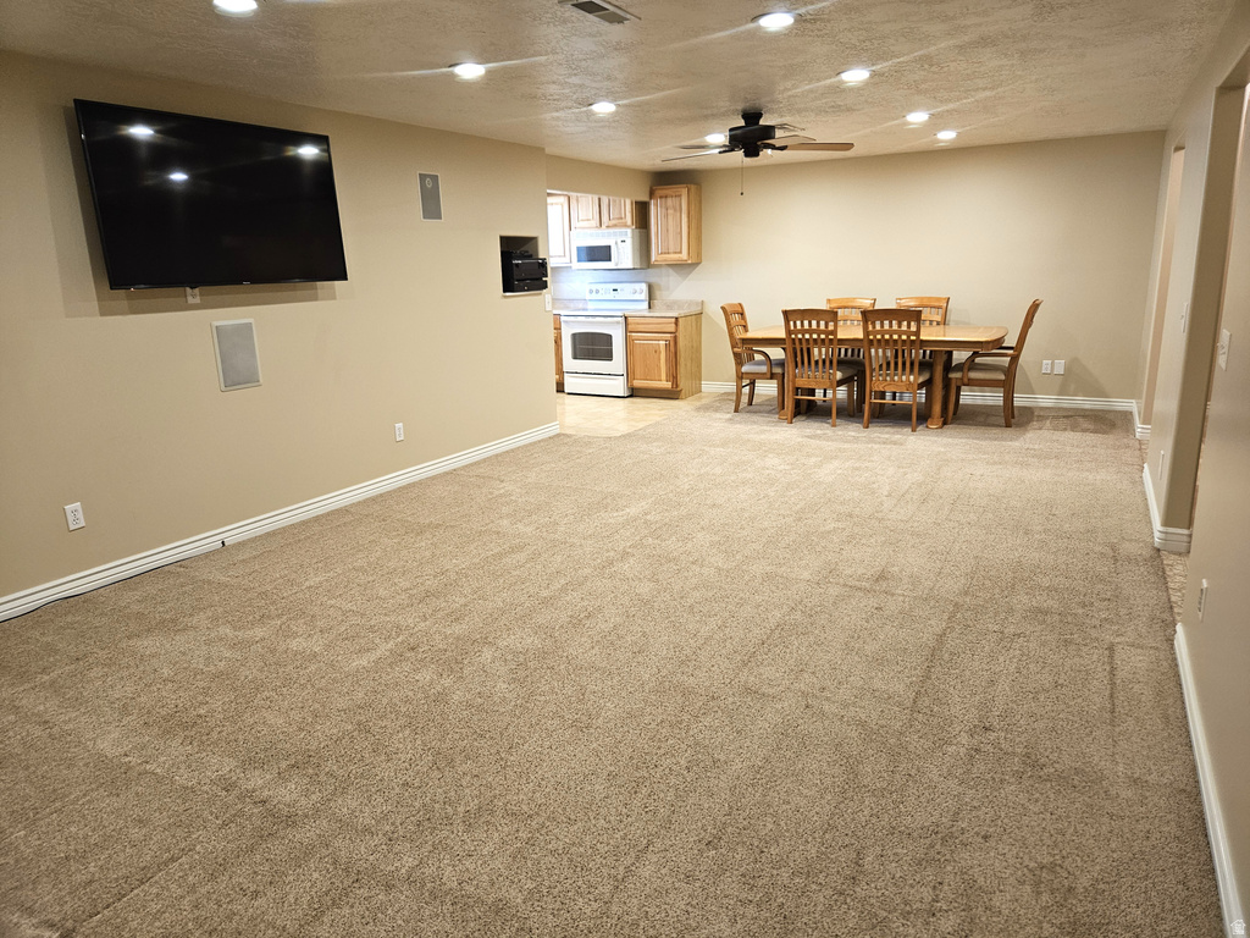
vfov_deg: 58.9
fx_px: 831
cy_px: 469
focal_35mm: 23
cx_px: 625
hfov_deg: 73.9
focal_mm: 5.4
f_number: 1.8
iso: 200
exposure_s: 1/60
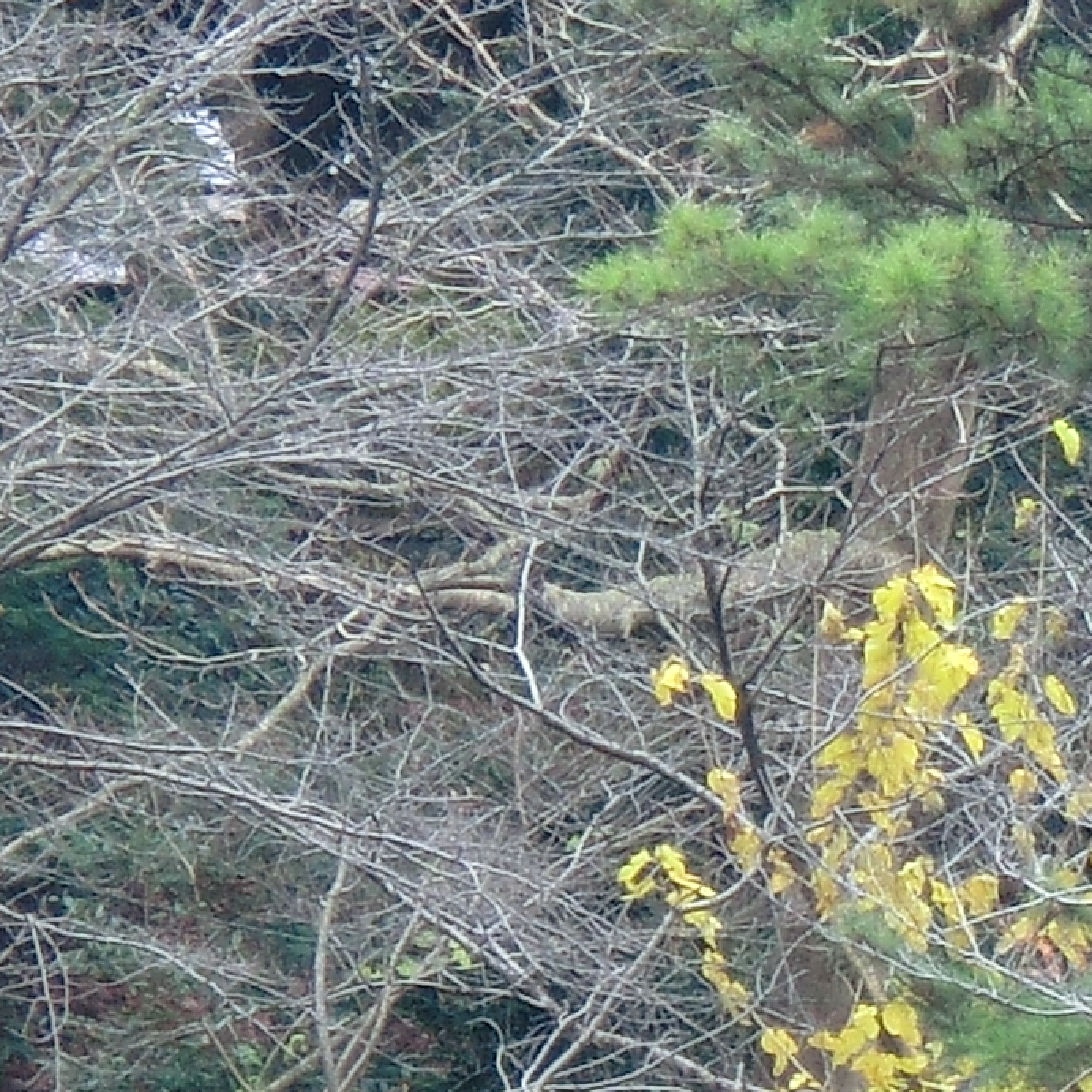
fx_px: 35762
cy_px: 1589
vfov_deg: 1.7
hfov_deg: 1.7
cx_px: 2222
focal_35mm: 1002
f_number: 5.9
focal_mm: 35
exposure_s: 1/20
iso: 100
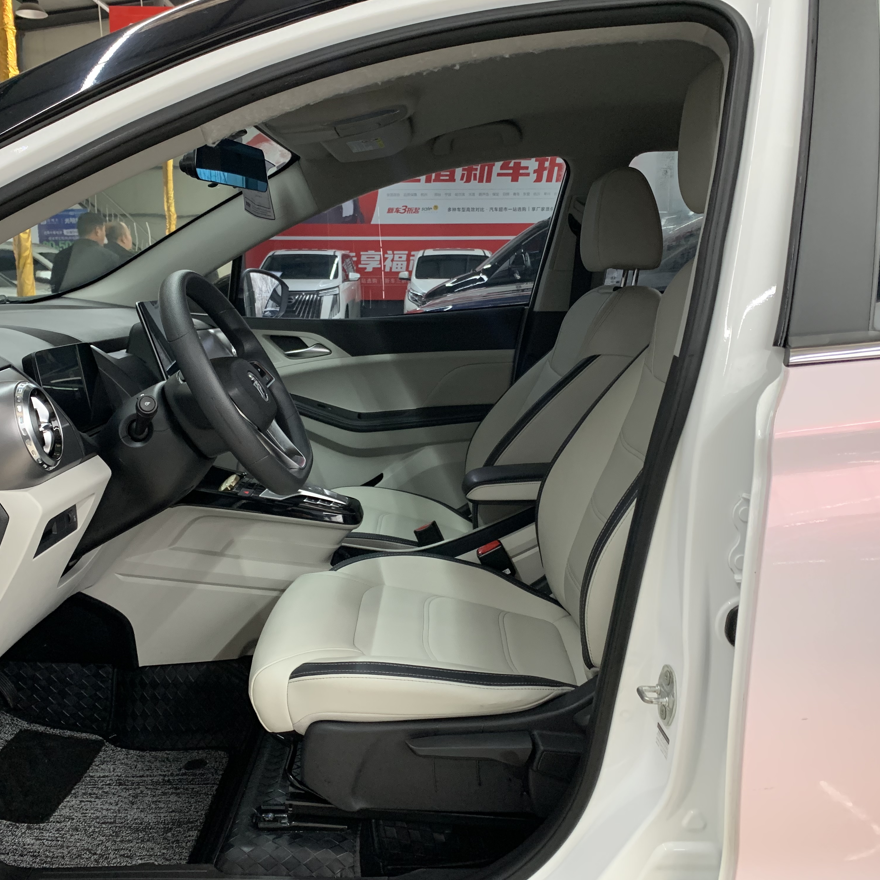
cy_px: 440
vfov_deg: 52.5
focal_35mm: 31
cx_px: 403
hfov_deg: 52.5
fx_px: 892
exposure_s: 1/60
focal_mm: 4.25
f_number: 1.8
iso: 160
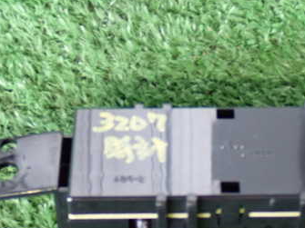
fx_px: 978
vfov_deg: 13.3
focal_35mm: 111
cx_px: 213
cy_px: 170
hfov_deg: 17.7
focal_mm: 11.09
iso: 800
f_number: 3.6
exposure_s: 1/30
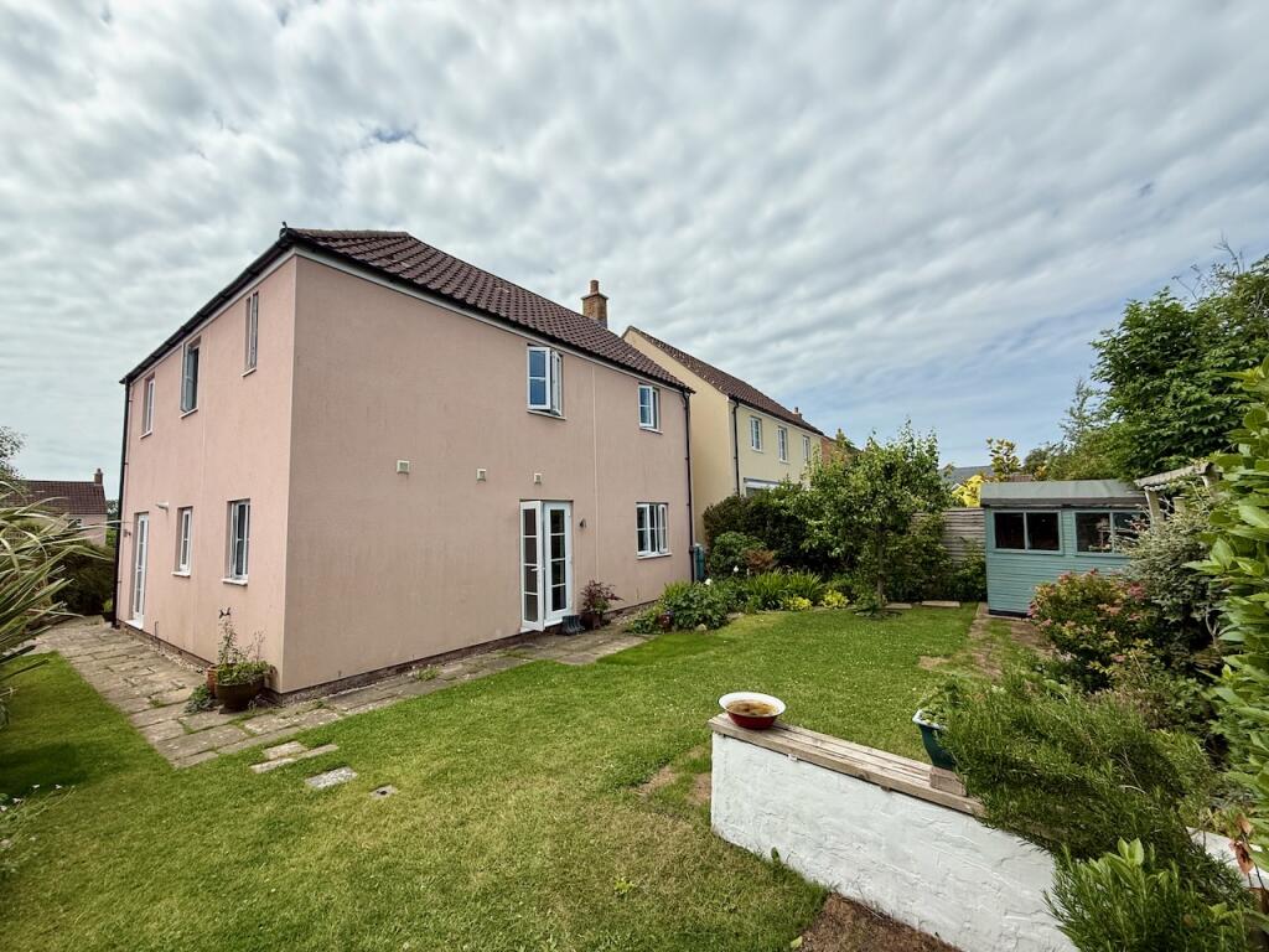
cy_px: 476
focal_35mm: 14
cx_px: 634
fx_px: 513
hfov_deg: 102.1
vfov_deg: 85.7
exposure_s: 1/2165
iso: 50
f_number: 2.2
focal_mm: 2.22
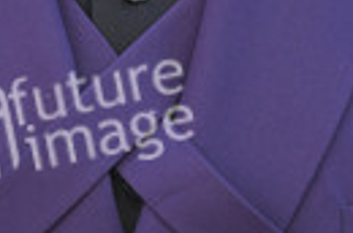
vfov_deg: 3.7
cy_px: -282
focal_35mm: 370
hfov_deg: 5.6
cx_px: 133
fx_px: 3619
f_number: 5.6
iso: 400
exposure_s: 1/200
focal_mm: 120
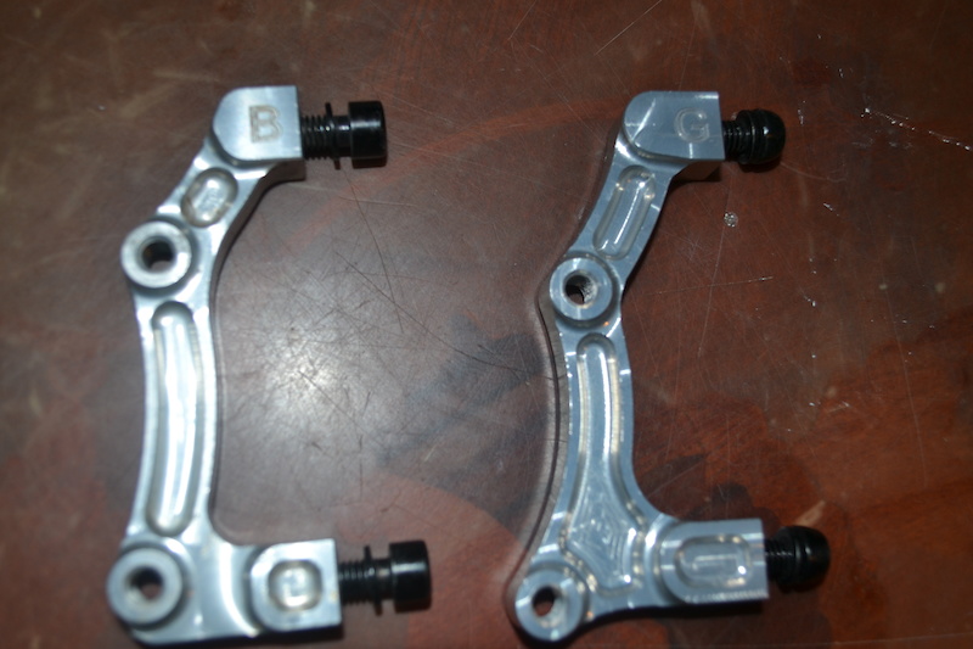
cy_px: 324
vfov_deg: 34.2
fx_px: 1054
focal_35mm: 39
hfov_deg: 49.6
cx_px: 486
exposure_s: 1/60
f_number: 4.2
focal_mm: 26
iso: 160
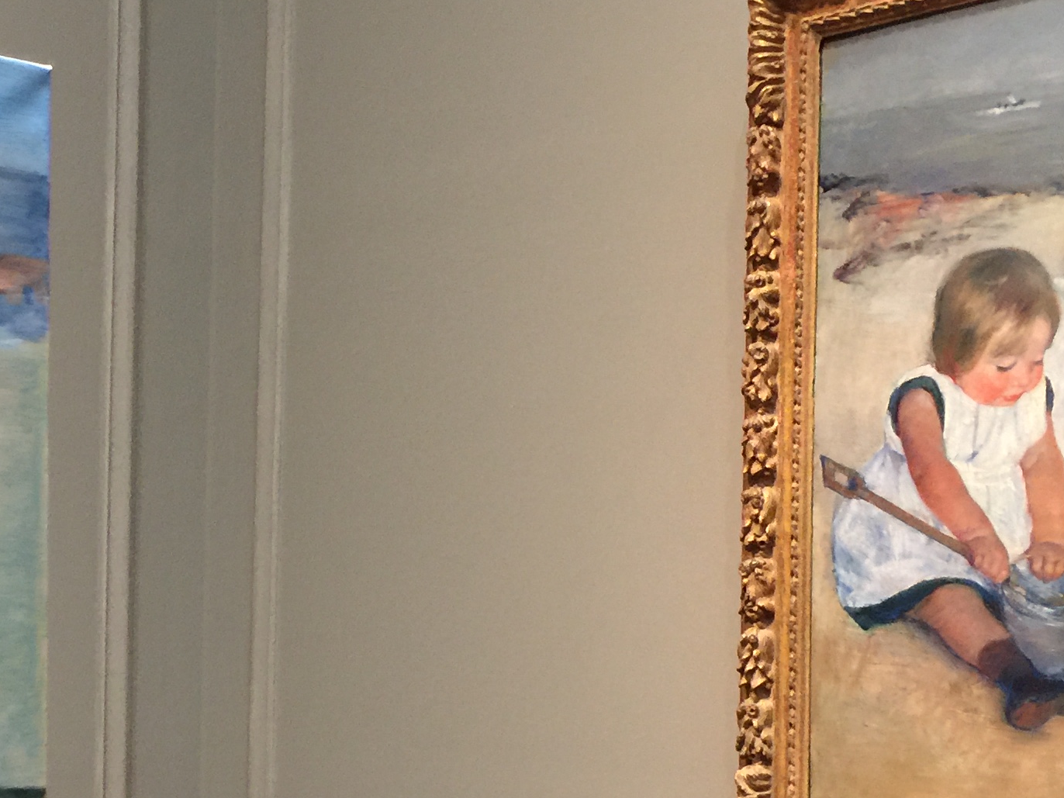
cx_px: 223
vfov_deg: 21.0
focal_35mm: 69
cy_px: 675
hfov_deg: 27.6
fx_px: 2121
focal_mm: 4.15
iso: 64
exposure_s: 1/4
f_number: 2.2
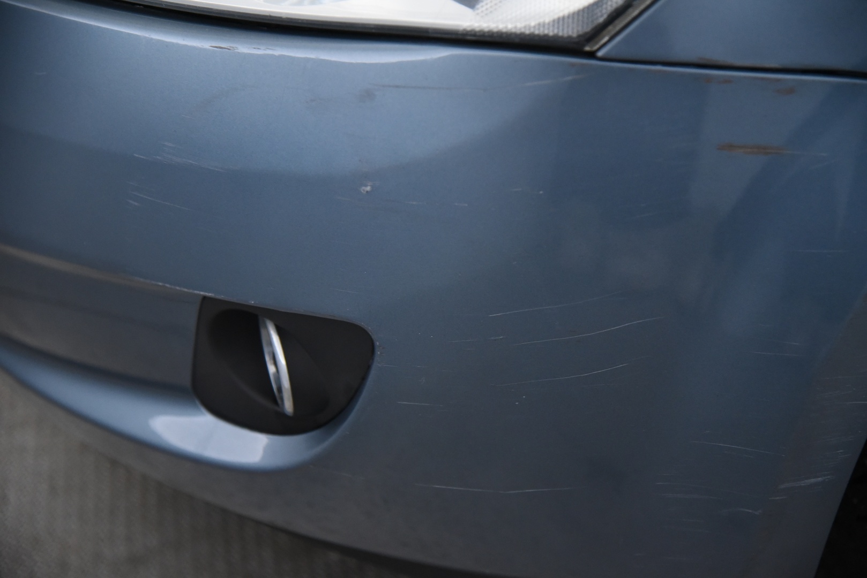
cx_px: 434
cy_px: 289
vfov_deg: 20.6
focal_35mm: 66
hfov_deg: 30.5
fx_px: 1590
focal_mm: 66
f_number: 4
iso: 4000
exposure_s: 1/100
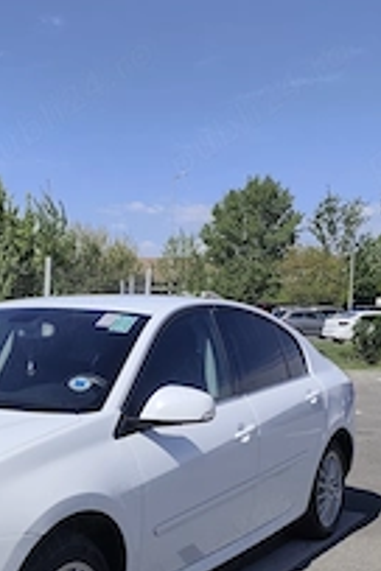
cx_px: -36
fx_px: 746
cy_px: 369
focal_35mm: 47
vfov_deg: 41.5
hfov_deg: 26.4
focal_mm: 6.19
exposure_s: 1/1748
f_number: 1.65
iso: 50
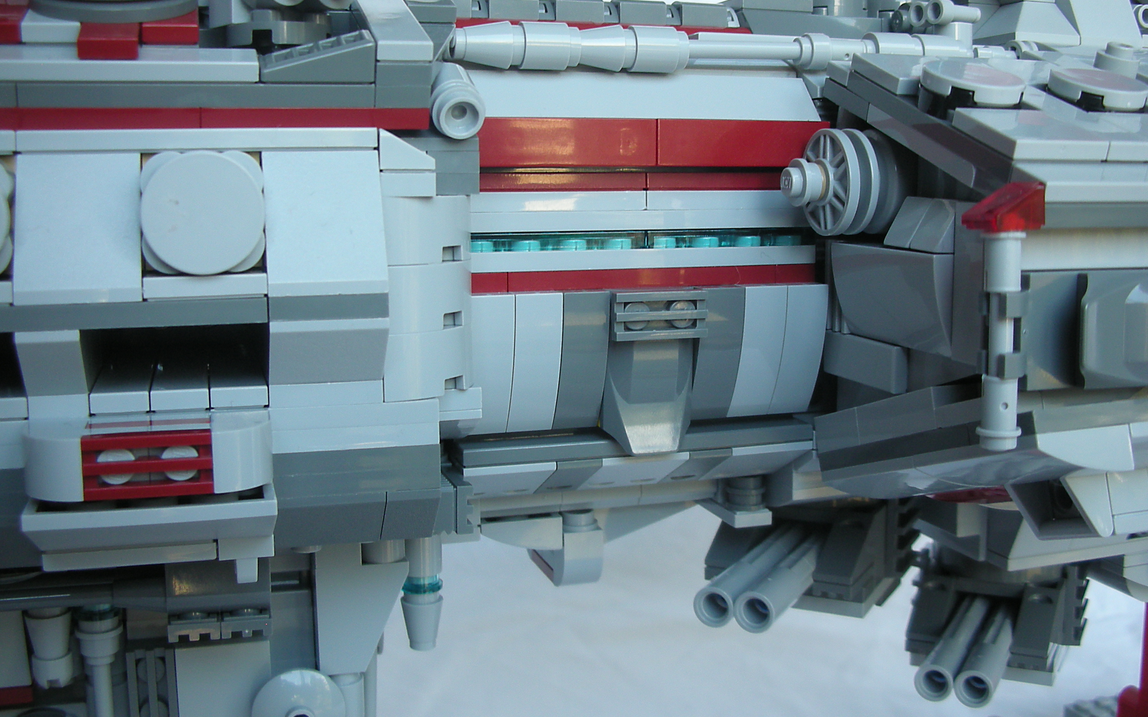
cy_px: 311
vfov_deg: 33.5
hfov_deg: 51.5
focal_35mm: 38
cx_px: 579
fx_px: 1189
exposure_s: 1/29.8
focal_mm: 5.8
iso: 71
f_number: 2.8
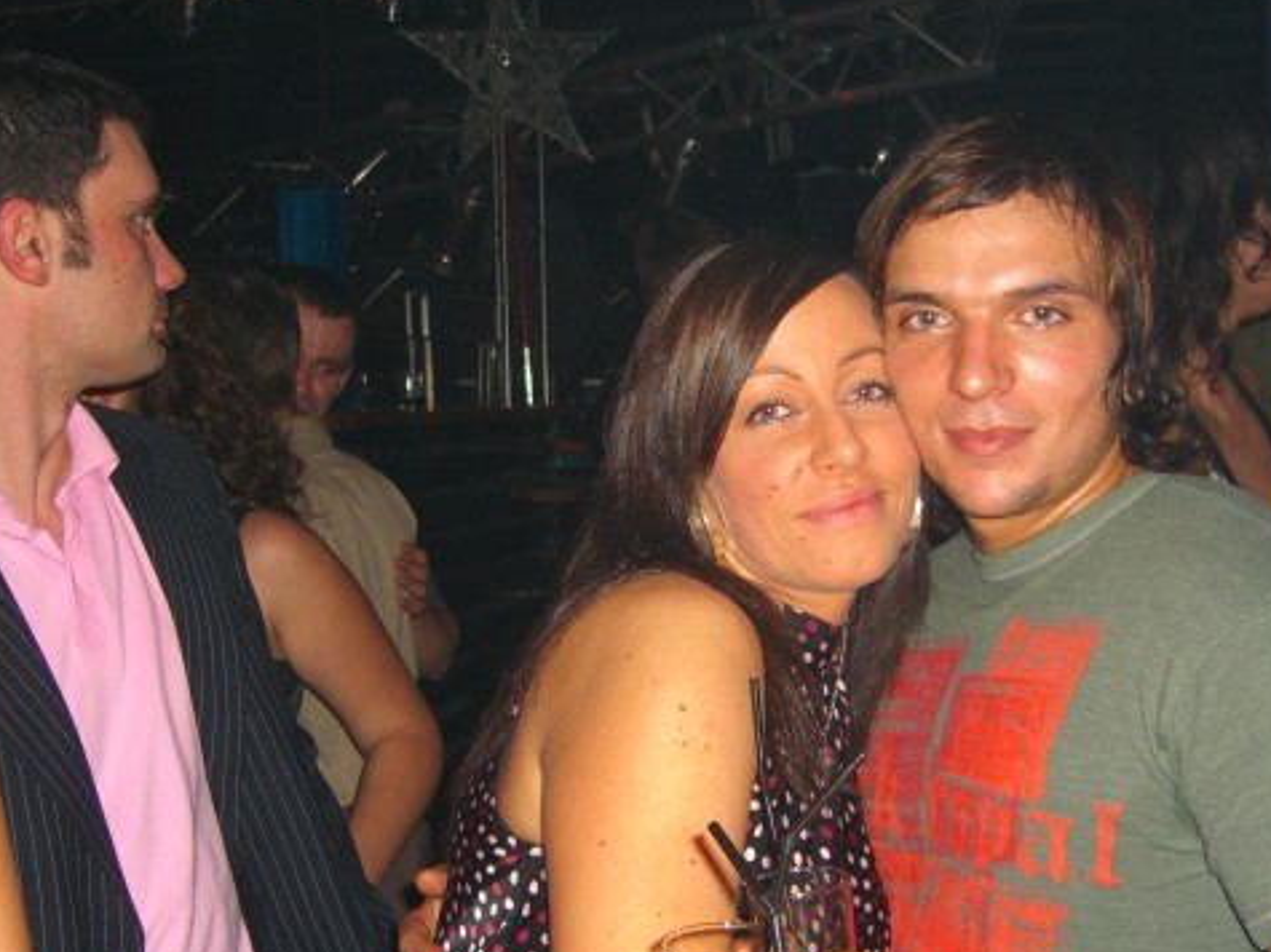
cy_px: 564
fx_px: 1762
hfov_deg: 39.6
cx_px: 693
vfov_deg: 30.2
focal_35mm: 48
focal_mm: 7.9
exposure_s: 1/60
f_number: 2.8
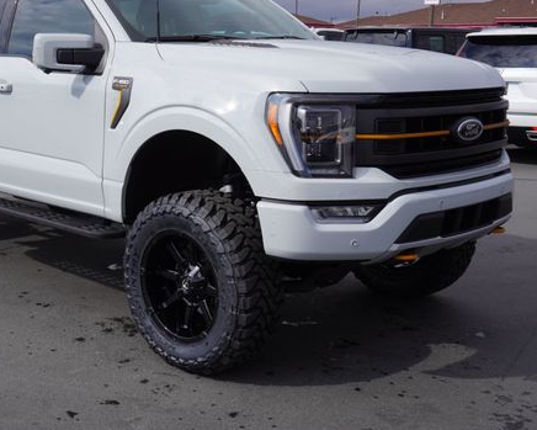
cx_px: 164
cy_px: 176
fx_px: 822
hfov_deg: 35.7
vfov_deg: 29.3
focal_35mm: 52
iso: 100
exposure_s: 1/200
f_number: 11
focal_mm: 25
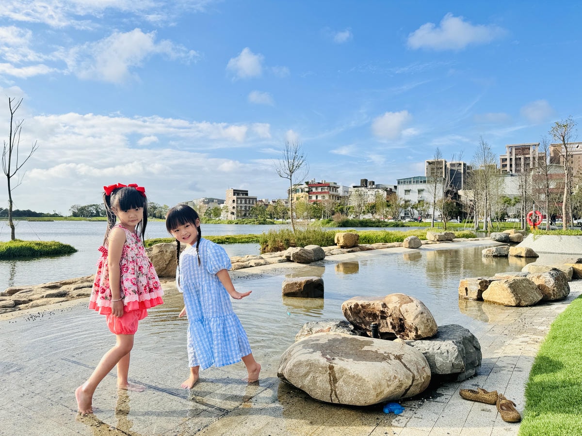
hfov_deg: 71.6
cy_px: 218
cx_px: 291
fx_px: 404
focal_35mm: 24
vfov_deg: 56.8
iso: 80
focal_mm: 6.76
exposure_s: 1/3802
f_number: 1.78
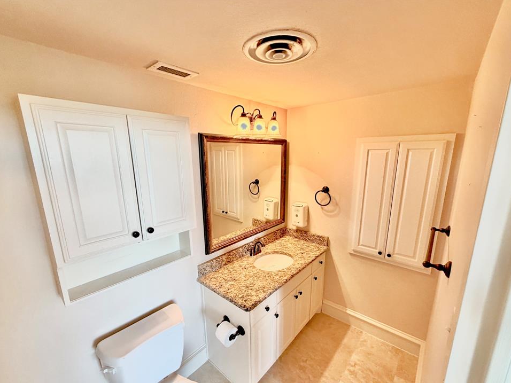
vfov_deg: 81.7
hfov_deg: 98.2
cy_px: 204
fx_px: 221
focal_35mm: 15
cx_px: 261
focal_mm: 2.22
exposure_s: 1/60
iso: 250
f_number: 2.2
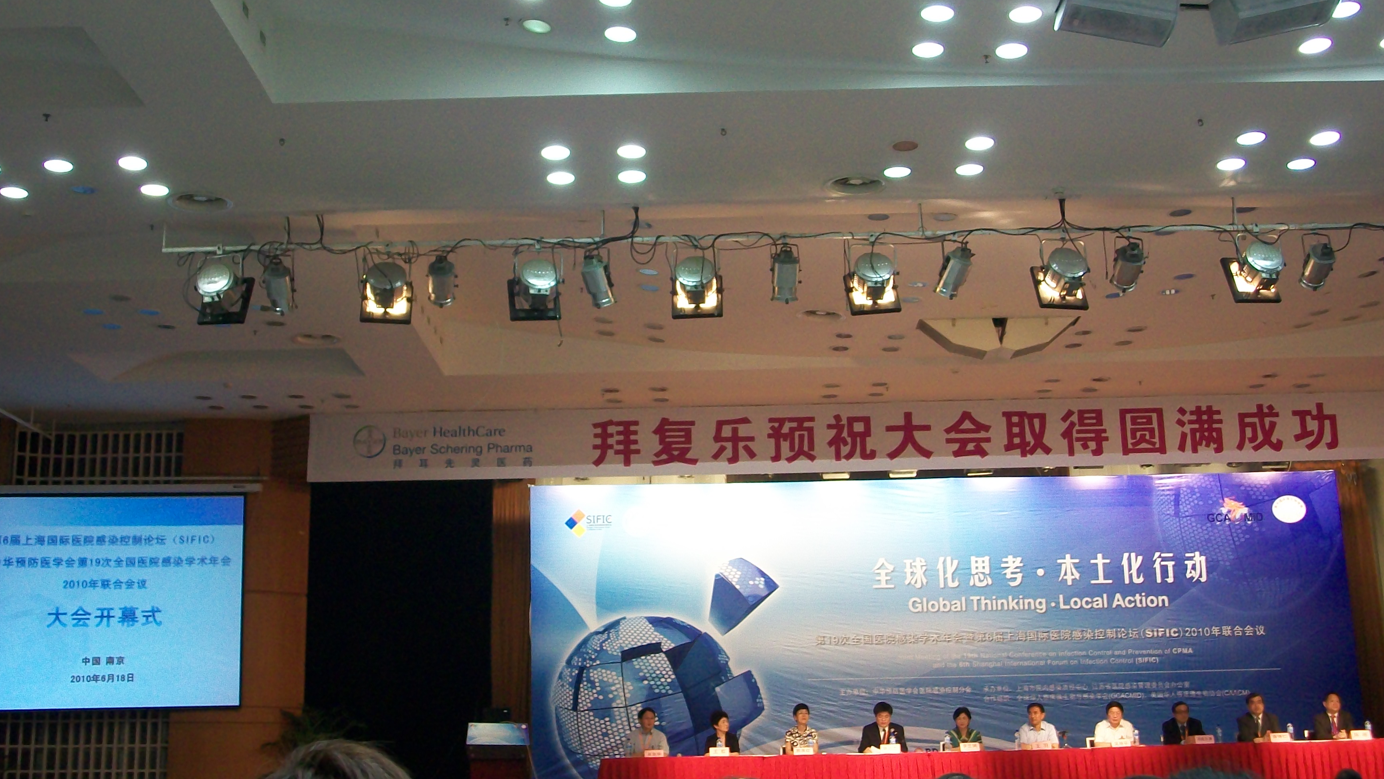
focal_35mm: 46
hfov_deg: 44.6
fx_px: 1688
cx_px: 692
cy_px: 268
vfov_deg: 25.8
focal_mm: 7.1
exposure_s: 1/15
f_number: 3.2
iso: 160
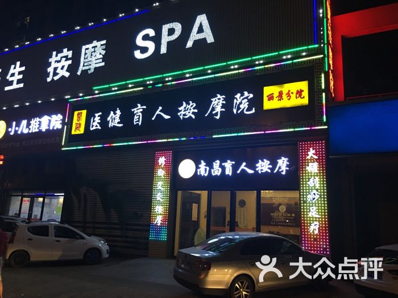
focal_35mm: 29
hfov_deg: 61.7
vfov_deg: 48.2
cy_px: 149
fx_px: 333
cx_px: 199
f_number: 2.2
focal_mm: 4.15
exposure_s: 1/17
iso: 80
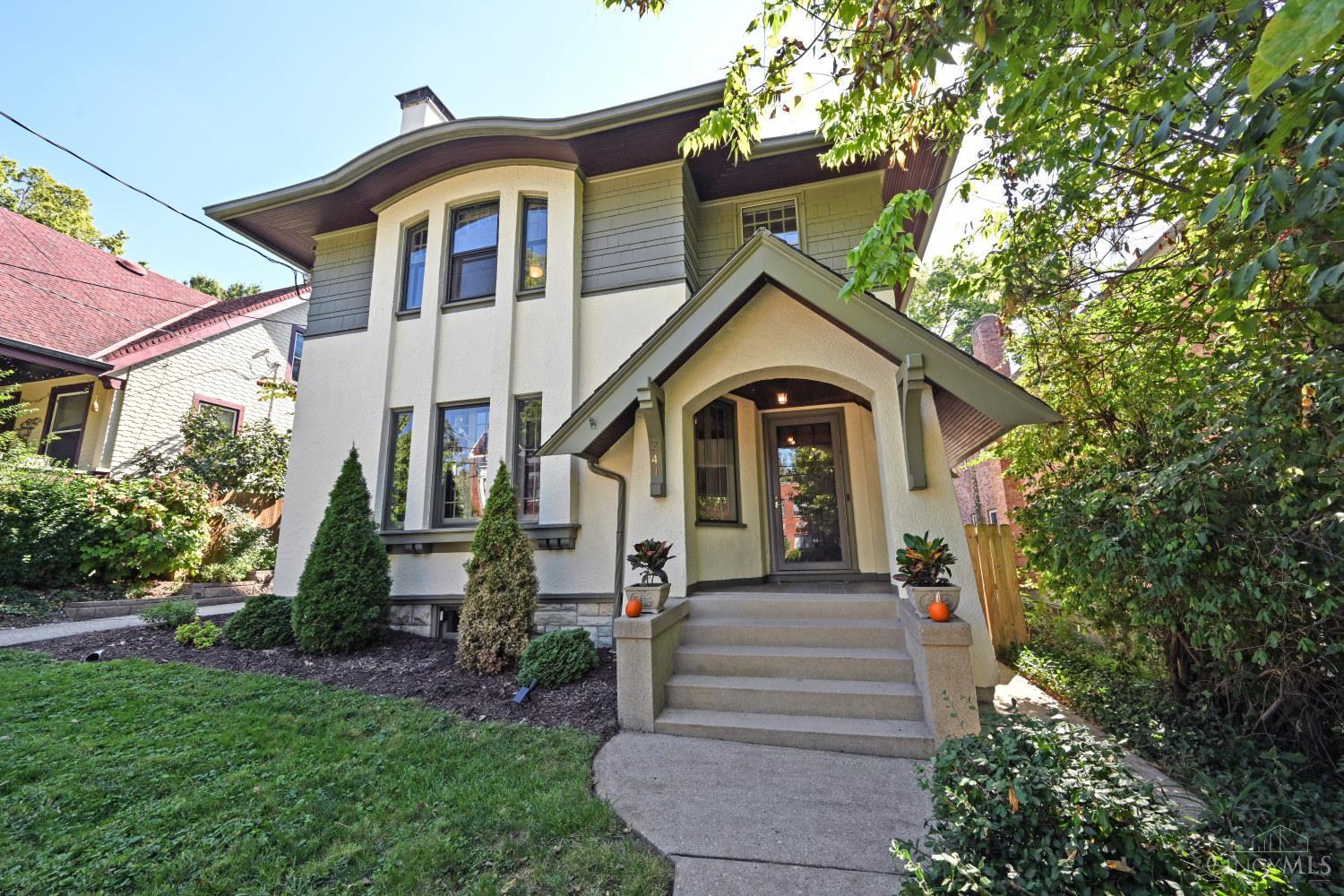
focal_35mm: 14
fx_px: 523
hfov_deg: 104.3
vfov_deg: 81.2
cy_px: 448
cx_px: 672
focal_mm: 14
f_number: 10
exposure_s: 1/125
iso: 320
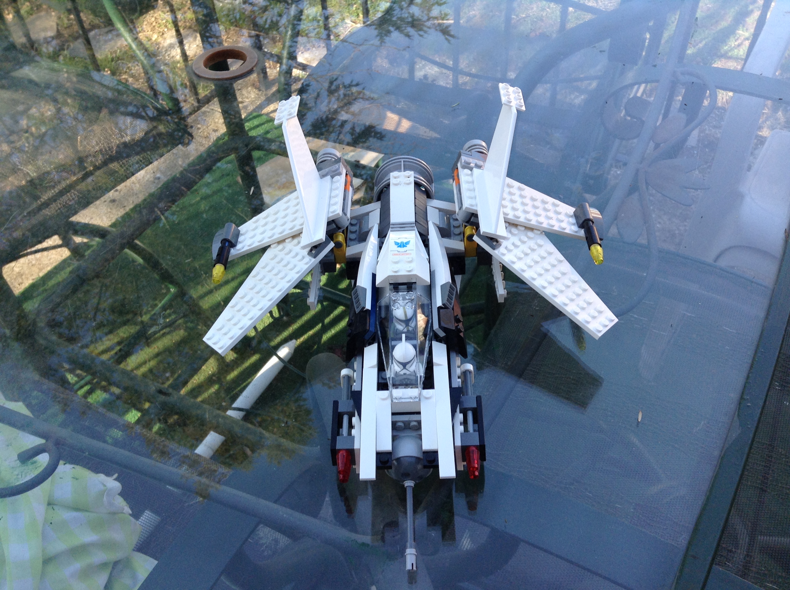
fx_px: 752
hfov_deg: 55.4
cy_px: 295
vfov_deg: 42.8
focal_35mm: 33
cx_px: 395
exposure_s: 1/176
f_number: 2.4
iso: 32
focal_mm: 3.3
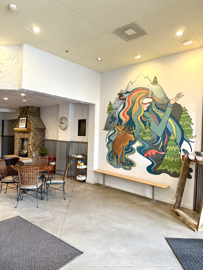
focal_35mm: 24
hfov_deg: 56.8
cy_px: 135
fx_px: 188
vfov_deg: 71.6
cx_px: 102
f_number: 1.78
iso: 320
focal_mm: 6.76
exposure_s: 1/60
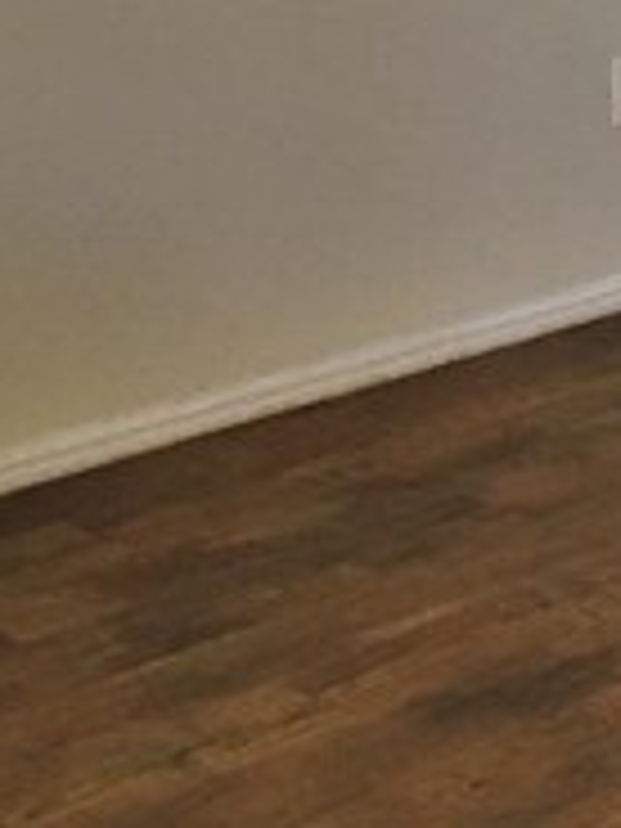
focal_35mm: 121
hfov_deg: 12.0
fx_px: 2894
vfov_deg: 15.6
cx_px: 752
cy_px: -194
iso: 80
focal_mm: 4.15
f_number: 2.2
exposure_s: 1/30
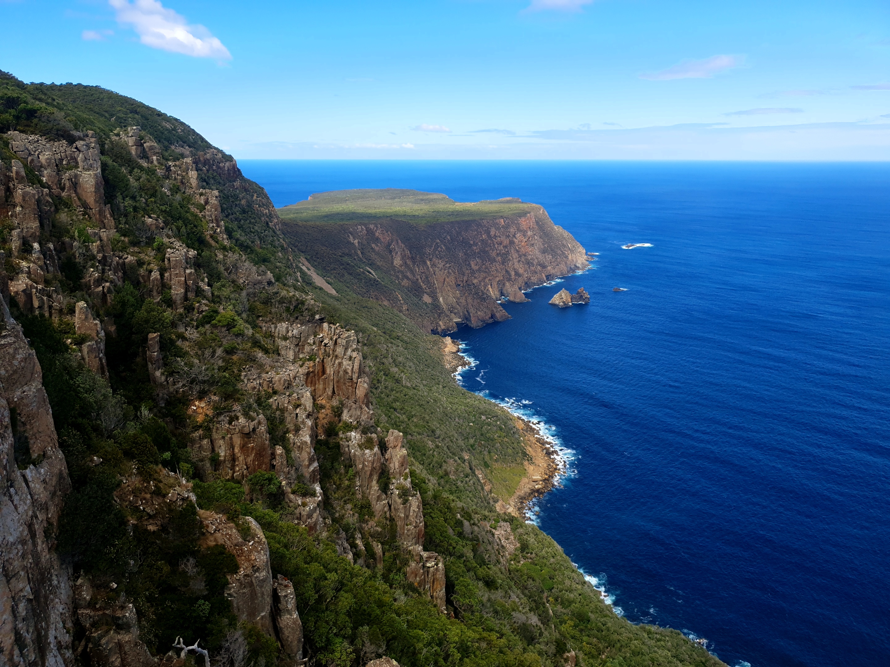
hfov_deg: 67.3
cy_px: 334
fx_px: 668
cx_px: 445
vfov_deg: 53.1
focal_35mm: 26
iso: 50
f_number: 1.5
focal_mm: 4.3
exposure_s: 1/2457
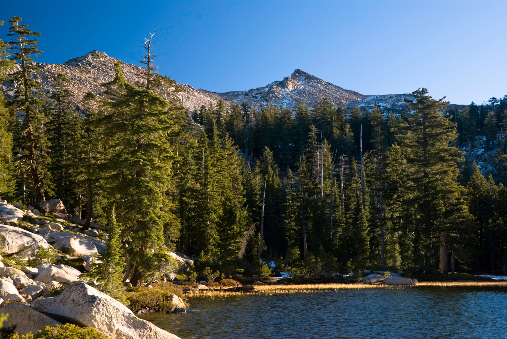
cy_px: 170
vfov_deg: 29.0
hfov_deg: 42.3
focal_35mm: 46
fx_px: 656
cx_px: 254
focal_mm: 31
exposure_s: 1/15
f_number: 11
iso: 100
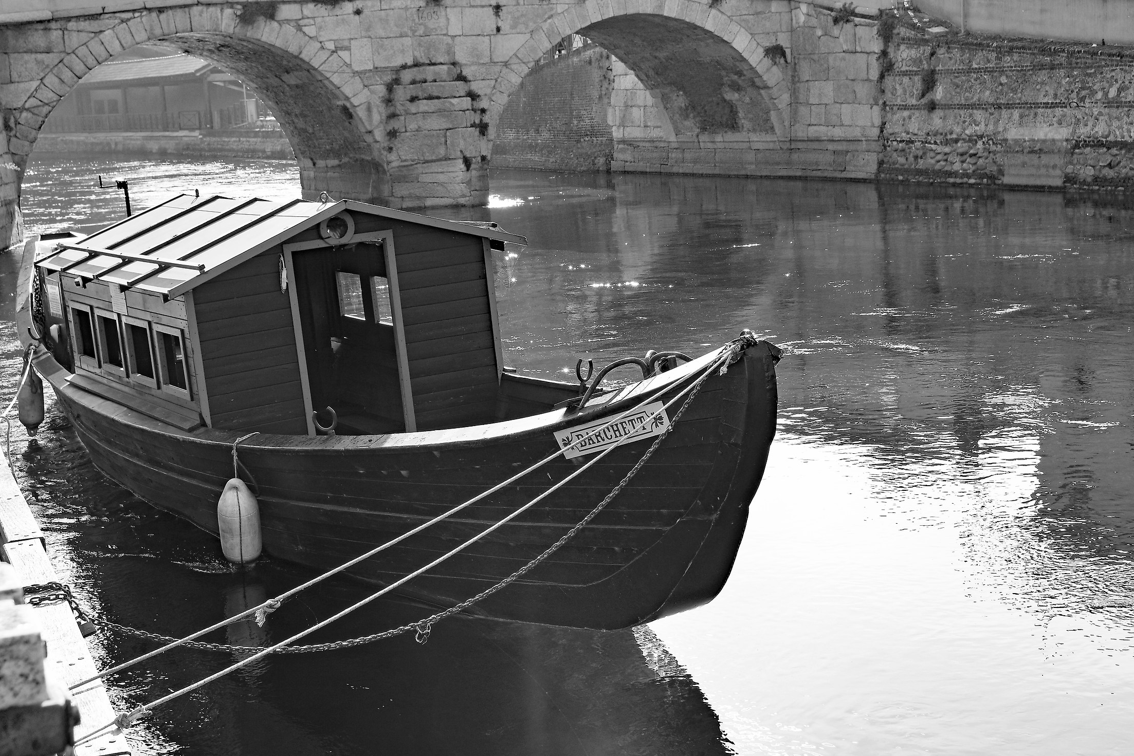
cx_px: 559
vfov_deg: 21.9
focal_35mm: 62
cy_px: 404
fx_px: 1953
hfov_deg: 32.4
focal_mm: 38
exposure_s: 1/200
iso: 250
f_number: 8
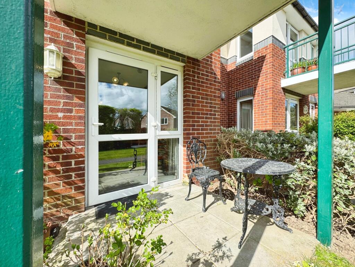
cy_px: 134
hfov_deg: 102.0
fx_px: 144
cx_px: 178
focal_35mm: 14
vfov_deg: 85.7
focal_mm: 2.22
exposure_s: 1/804
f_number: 2.2
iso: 40
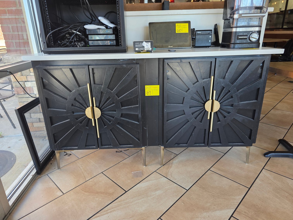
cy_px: 110
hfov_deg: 73.9
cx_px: 146
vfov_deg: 58.9
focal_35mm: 23
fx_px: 195
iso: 80
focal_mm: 6.3
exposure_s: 1/120
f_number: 1.7
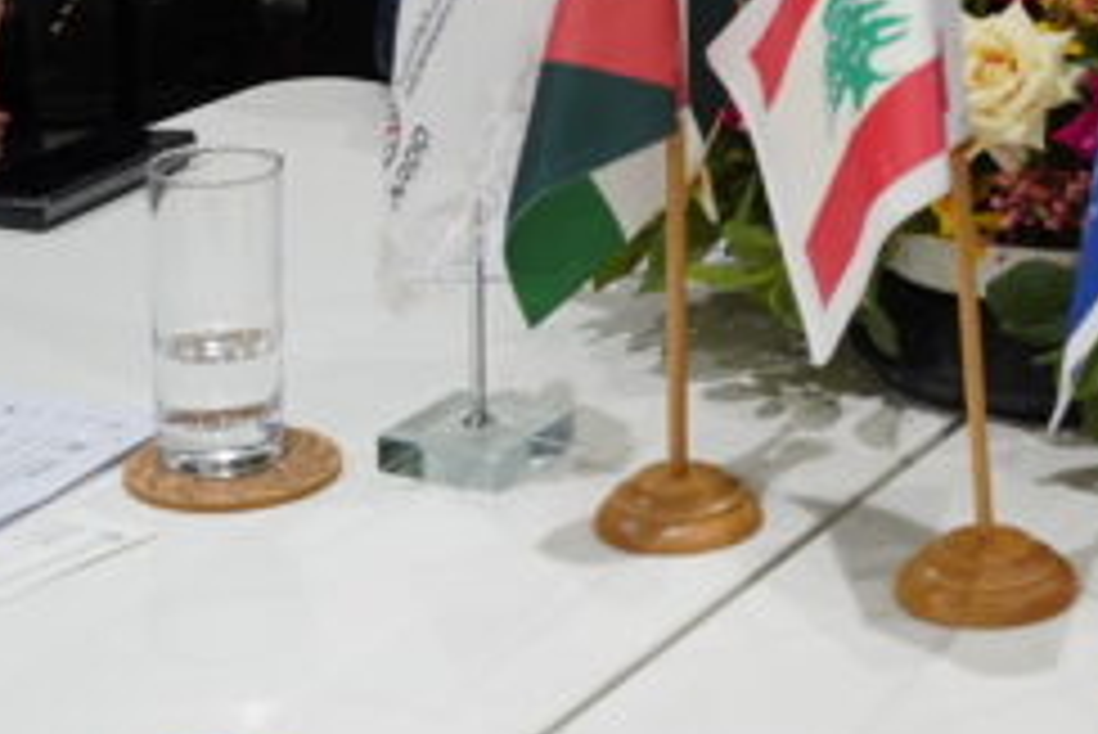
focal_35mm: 107
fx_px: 3268
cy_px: -475
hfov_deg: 18.0
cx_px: 1382
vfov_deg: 12.0
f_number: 4
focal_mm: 25.5
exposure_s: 1/160
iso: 800
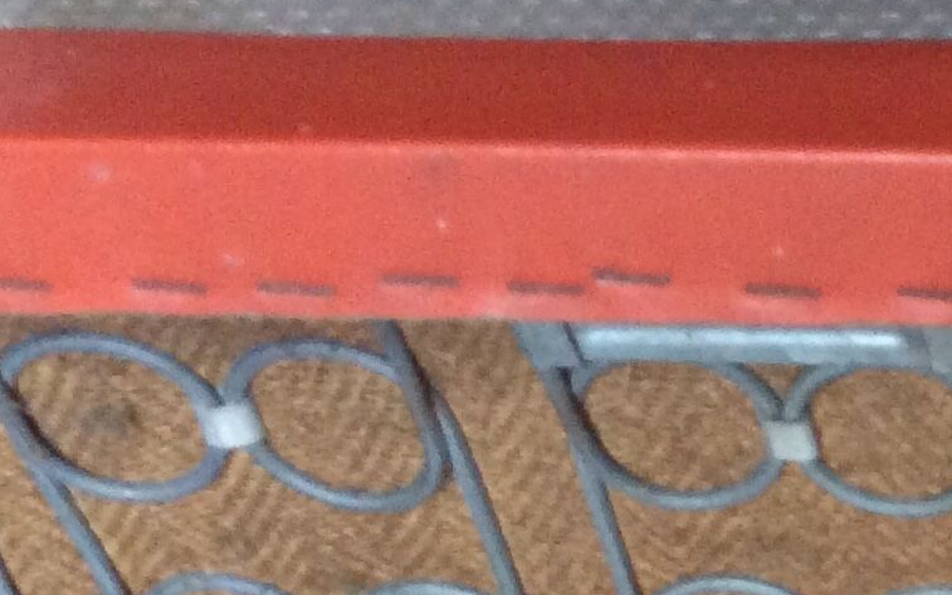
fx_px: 3009
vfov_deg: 10.8
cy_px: 942
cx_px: 1410
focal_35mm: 116
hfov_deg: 16.5
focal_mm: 3.3
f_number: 2.4
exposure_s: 1/25
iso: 125
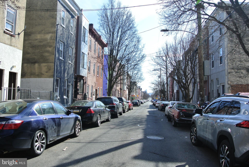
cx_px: 124
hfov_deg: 63.6
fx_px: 201
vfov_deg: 45.1
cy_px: 84
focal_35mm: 29
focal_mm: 11
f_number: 4.5
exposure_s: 1/500
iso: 100
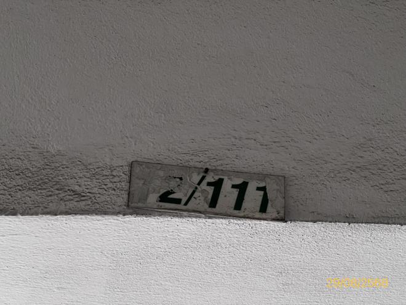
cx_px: 203
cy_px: 152
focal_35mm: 77
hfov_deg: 25.3
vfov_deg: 19.1
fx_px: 903
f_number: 2.8
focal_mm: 9
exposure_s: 1/60
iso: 320
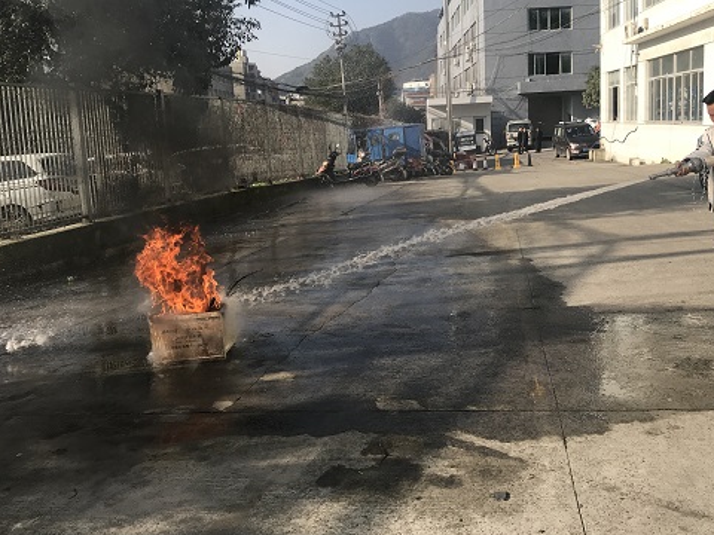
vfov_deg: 40.6
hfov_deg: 52.6
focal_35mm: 35
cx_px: 385
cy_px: 224
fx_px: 722
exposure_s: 1/1773
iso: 20
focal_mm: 3.99
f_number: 1.8
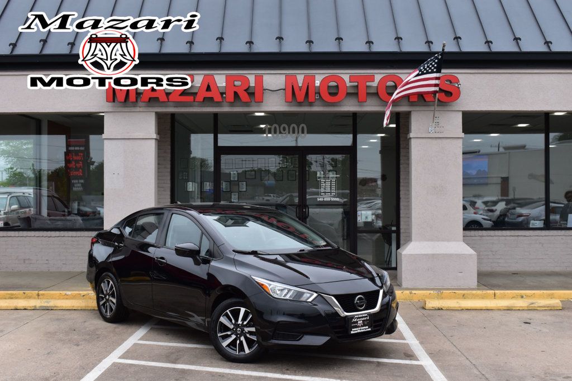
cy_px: 190
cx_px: 286
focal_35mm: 46
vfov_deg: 28.9
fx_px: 739
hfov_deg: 42.3
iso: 400
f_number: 10
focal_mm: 31
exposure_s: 1/200
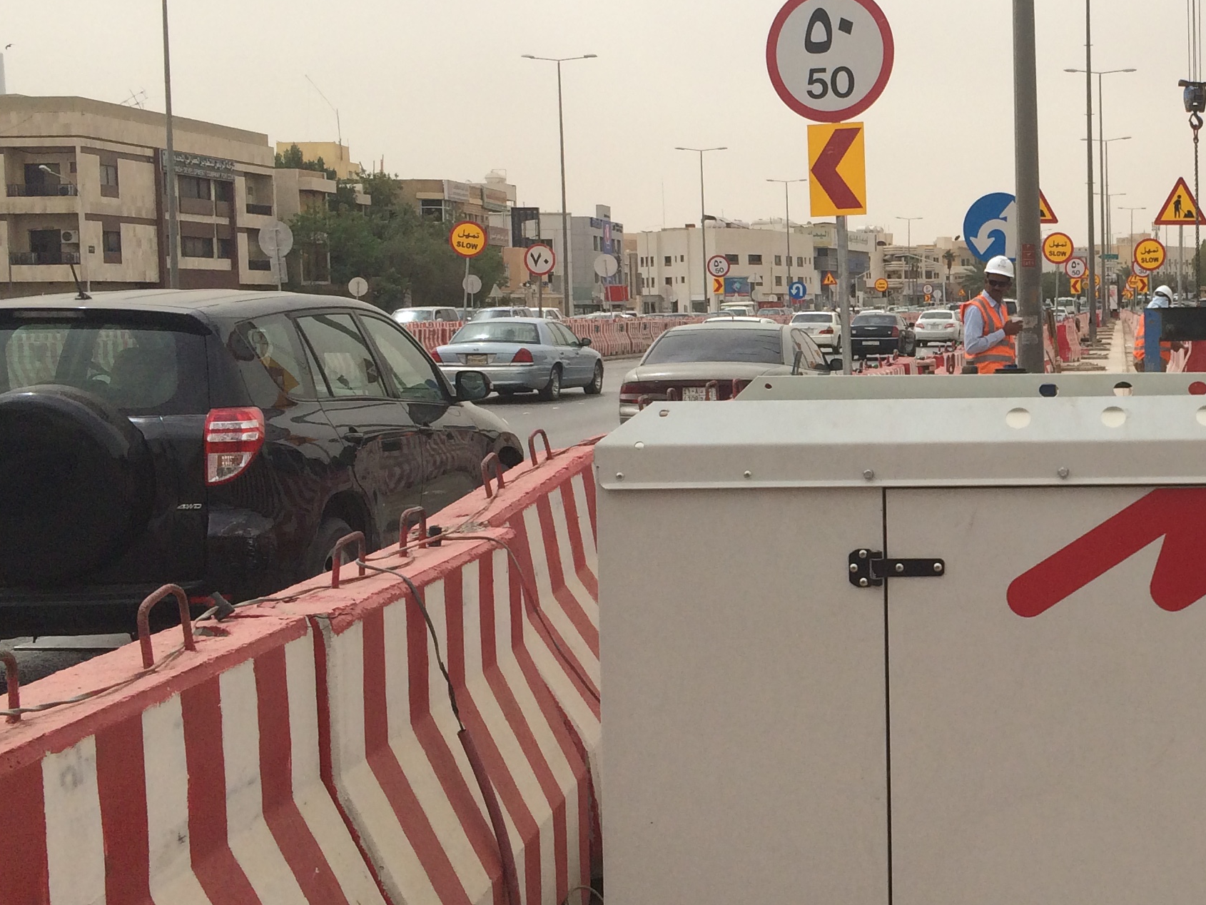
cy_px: 398
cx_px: 1132
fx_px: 1951
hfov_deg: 32.3
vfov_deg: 26.1
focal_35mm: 56
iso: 32
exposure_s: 1/4115
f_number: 2.2
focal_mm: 4.15
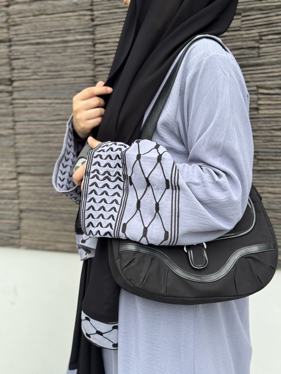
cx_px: 140
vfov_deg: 39.7
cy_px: 187
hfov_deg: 30.3
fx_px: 520
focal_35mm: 48
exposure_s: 1/966
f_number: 1.78
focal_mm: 6.76
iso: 64
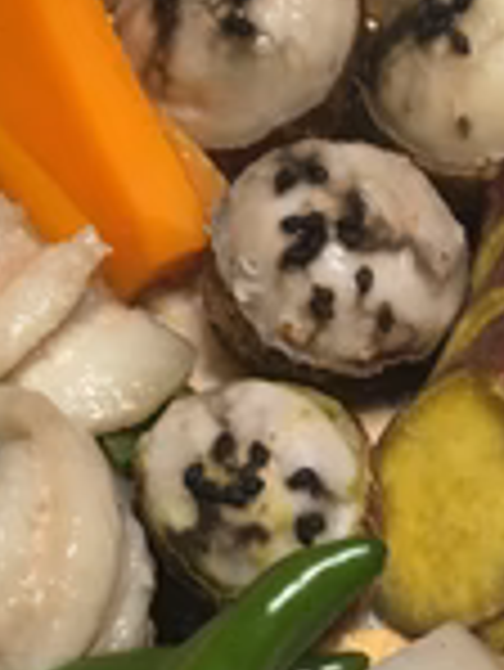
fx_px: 1512
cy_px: 576
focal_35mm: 78
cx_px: 266
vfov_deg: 24.4
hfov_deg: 18.9
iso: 100
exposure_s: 1/30
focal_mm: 4.15
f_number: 2.2
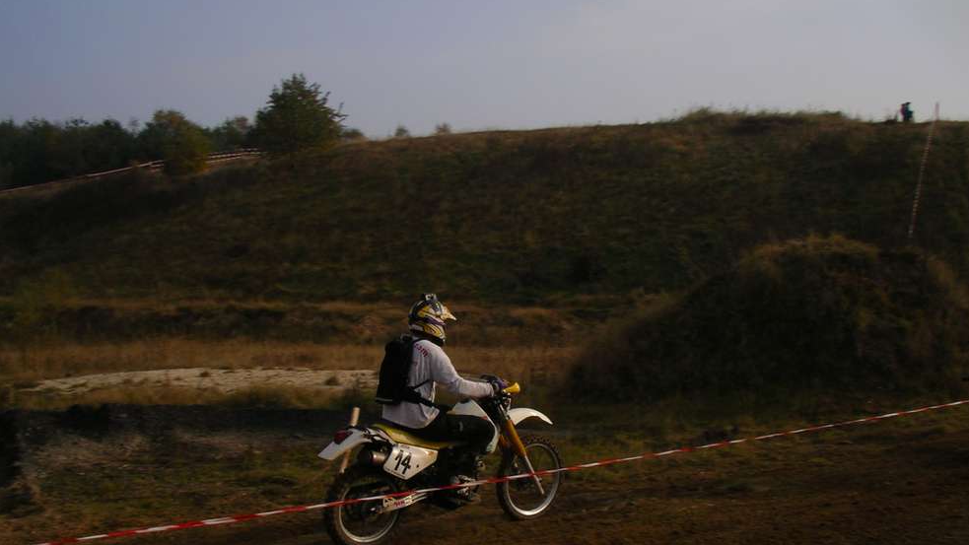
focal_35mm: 41
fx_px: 1053
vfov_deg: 28.9
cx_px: 491
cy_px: 348
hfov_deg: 49.4
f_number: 6.9
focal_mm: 5.7
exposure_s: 1/200
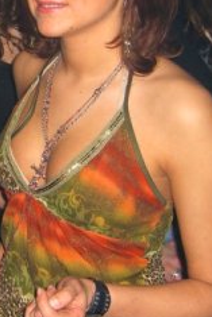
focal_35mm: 101
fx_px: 891
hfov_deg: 13.3
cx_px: -34
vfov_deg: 20.1
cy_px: 109
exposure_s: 1/60
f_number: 2.8
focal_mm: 7.9
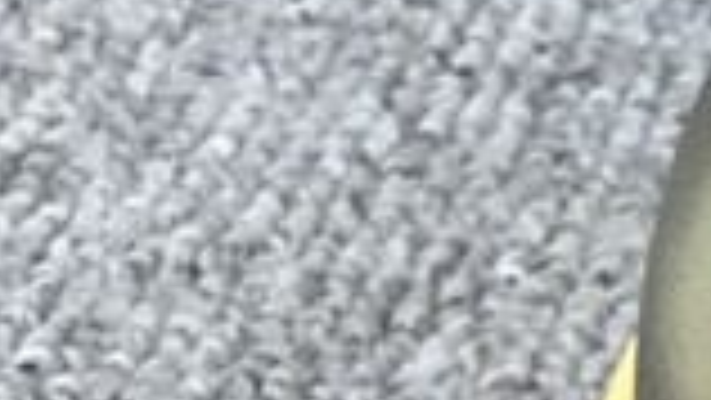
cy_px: 371
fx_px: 3621
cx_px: 1944
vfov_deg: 6.3
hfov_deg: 9.4
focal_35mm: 192
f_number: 2.4
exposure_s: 1/115
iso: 25
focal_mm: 3.3
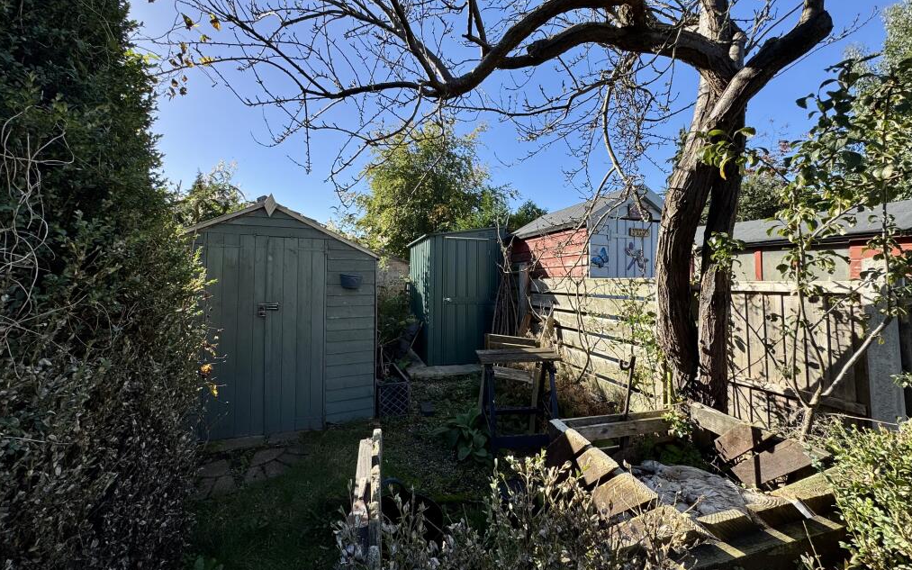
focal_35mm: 15
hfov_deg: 101.5
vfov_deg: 74.6
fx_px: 373
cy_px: 258
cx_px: 456
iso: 40
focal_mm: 2.22
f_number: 2.2
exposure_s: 1/796
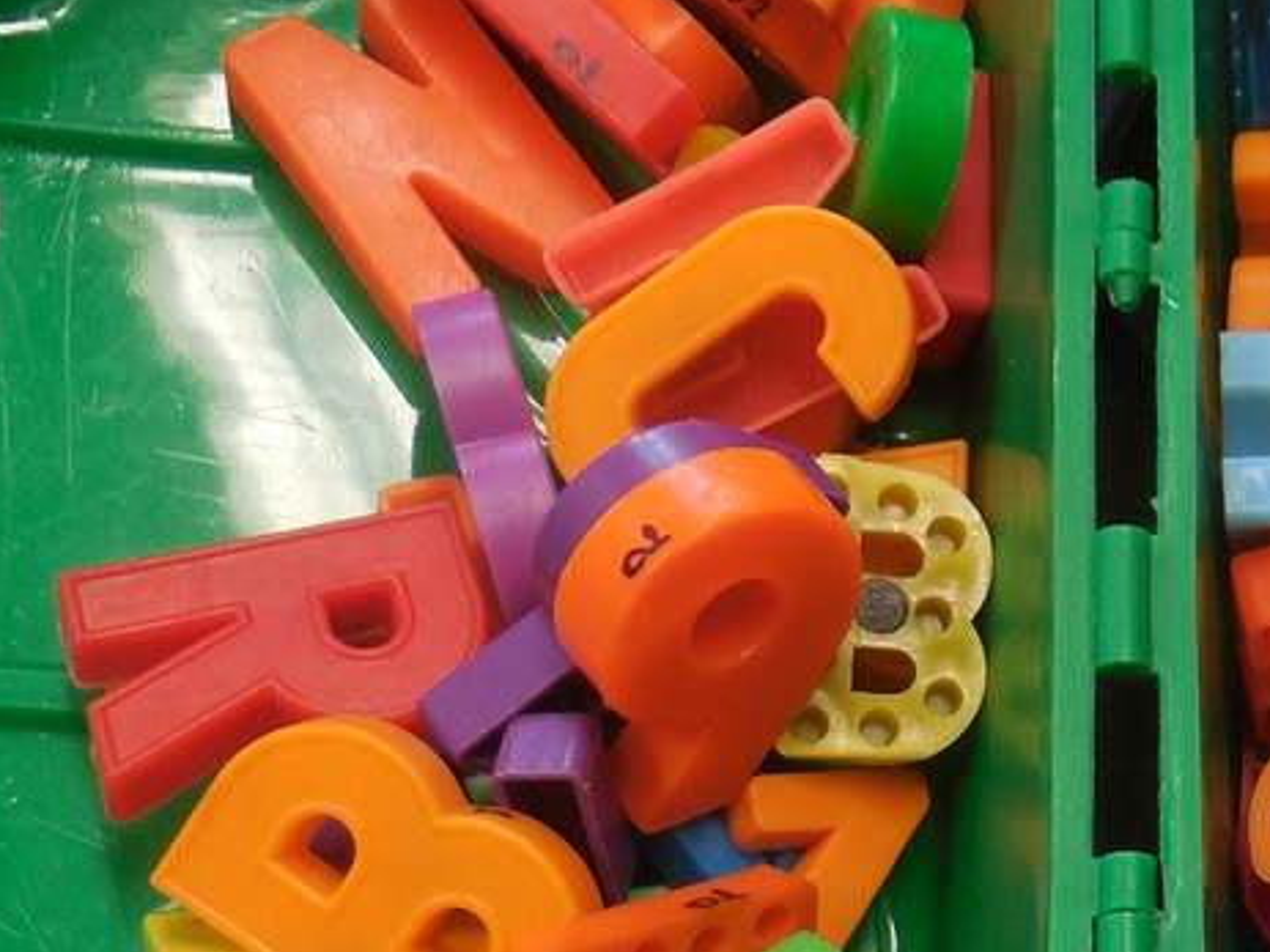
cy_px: 793
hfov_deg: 22.5
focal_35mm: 84
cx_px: 1223
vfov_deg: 17.4
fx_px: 3081
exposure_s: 1/30
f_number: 3.2
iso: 140
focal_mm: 5.3
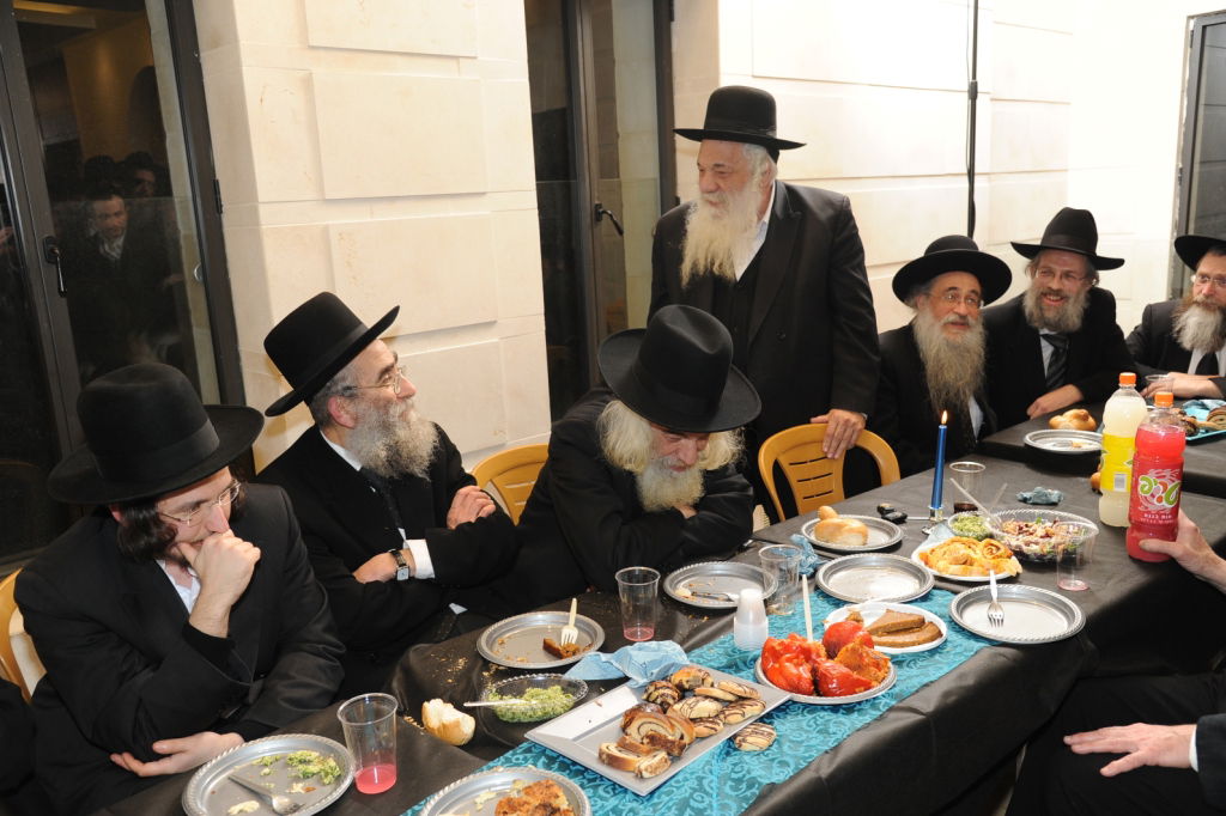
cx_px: 613
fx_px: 1021
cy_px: 408
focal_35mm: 30
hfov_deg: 61.9
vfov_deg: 43.6
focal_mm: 30
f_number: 5
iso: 640
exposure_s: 1/125
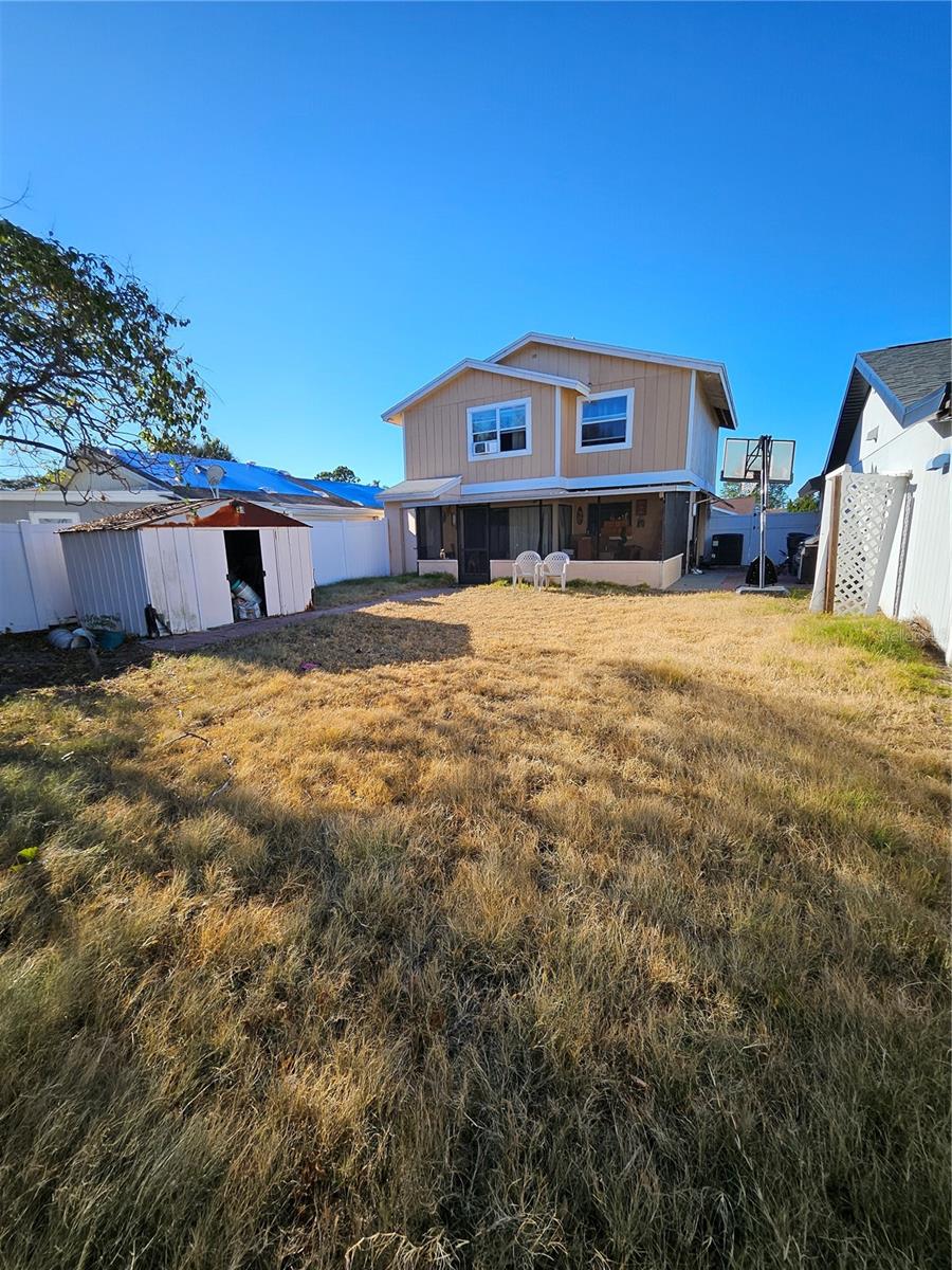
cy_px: 635
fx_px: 477
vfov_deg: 106.2
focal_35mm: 13
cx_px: 476
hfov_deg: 89.9
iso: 32
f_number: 2.2
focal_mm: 1.74
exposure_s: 1/801
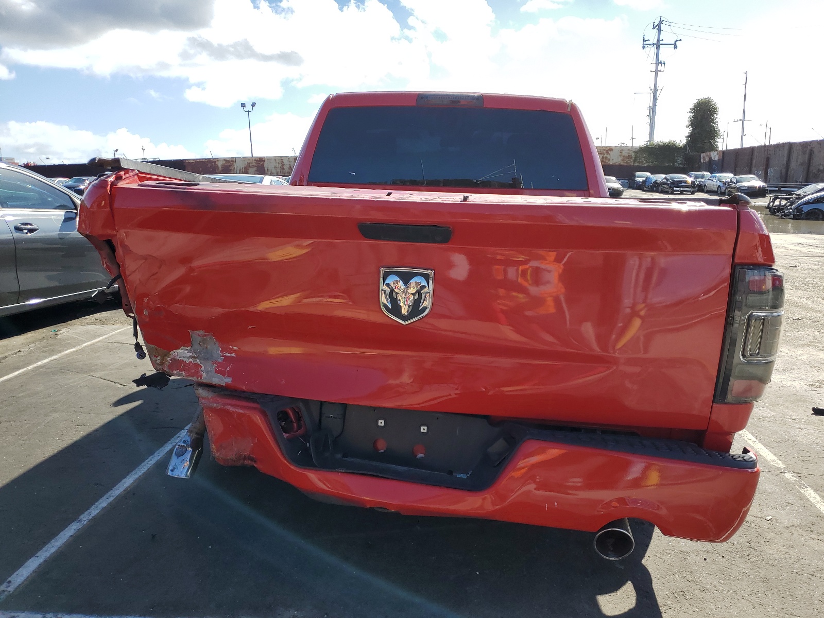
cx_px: 412
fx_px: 619
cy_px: 309
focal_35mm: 26
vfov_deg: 53.1
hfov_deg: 67.3
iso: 50
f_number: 1.5
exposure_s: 1/2000
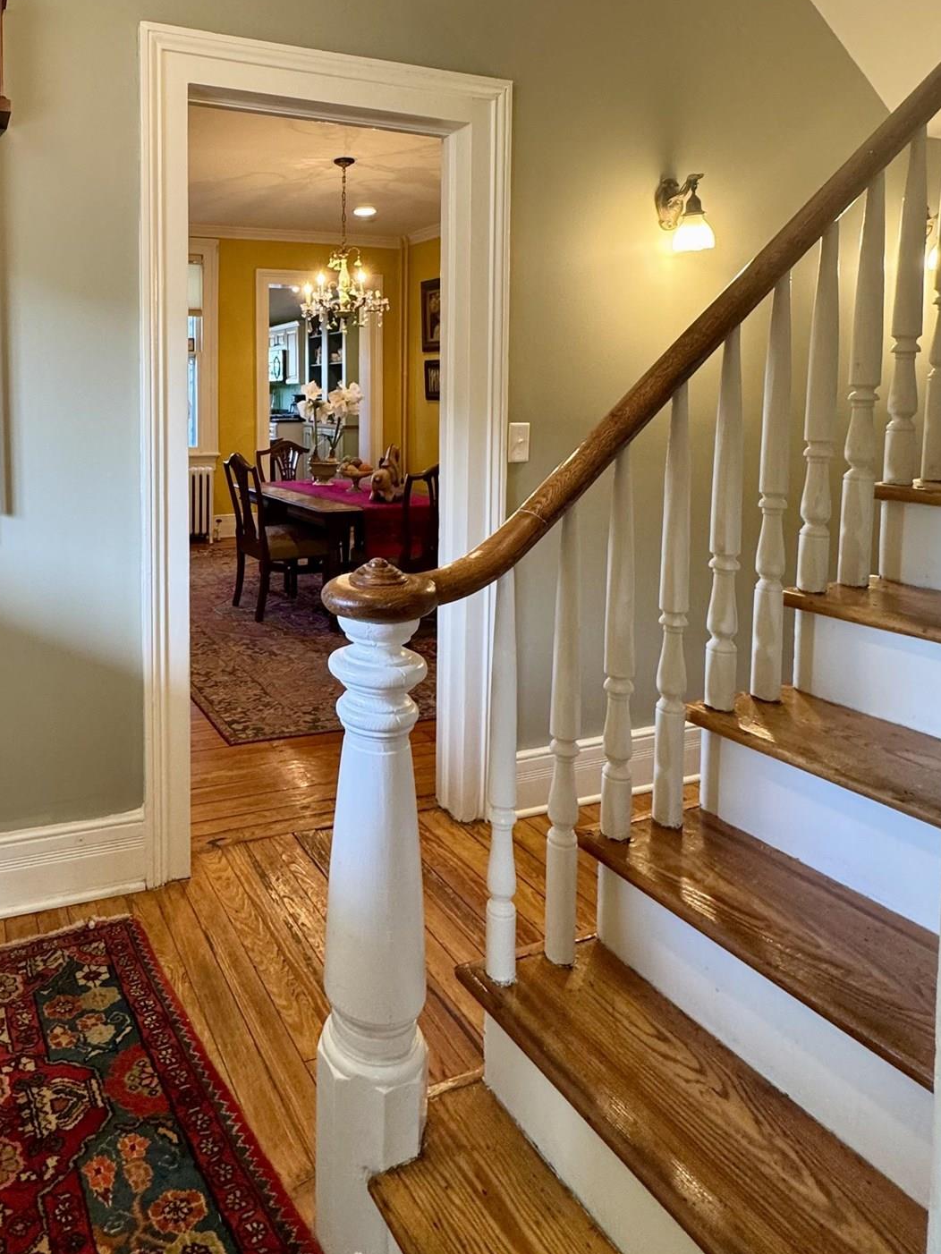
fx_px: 833
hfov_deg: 55.9
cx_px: 229
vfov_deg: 72.1
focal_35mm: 23
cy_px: 436
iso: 200
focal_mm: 2.22
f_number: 2.2
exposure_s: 1/60
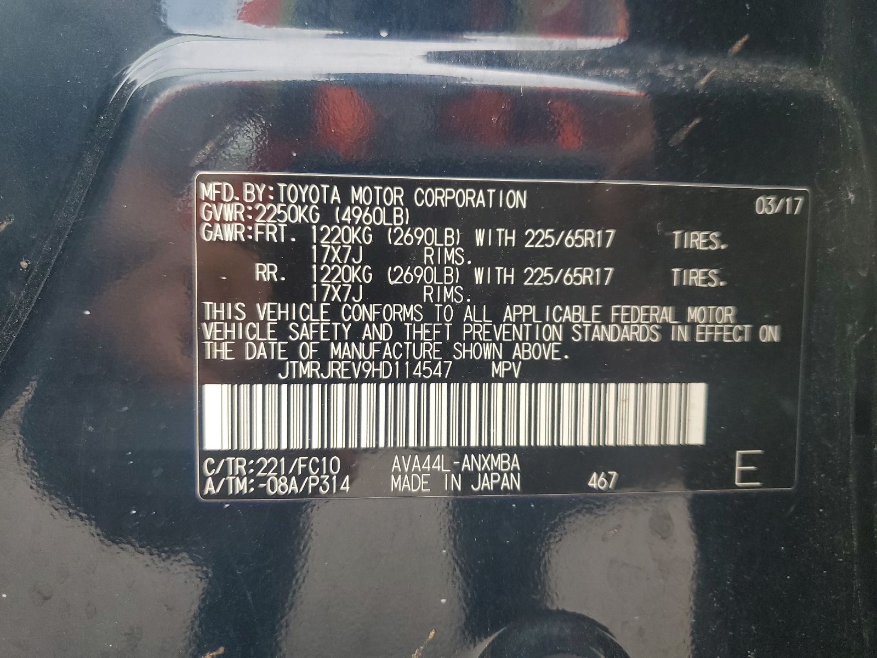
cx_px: 438
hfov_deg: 67.3
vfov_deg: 53.1
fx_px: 659
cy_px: 329
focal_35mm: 26
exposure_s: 1/120
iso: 84
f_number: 1.5
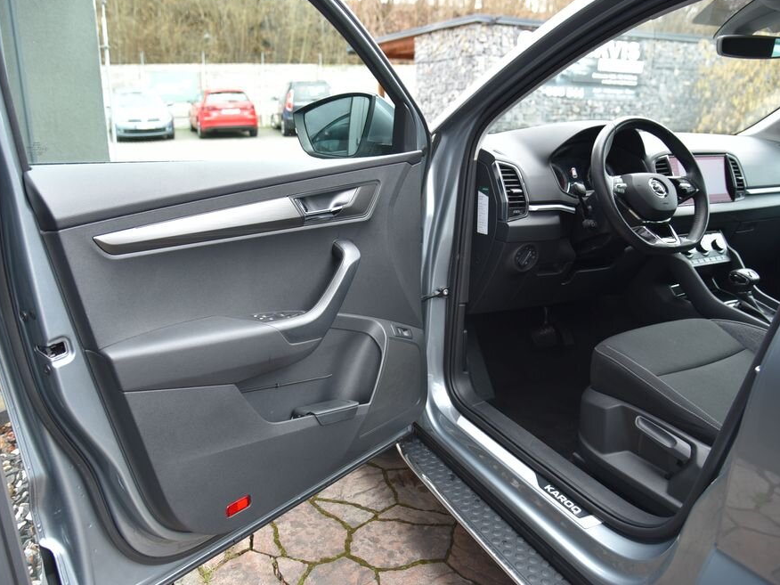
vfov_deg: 51.3
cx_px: 375
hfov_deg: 65.3
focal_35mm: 27
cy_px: 284
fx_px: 608
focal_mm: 24
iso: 500
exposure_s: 1/40
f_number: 4
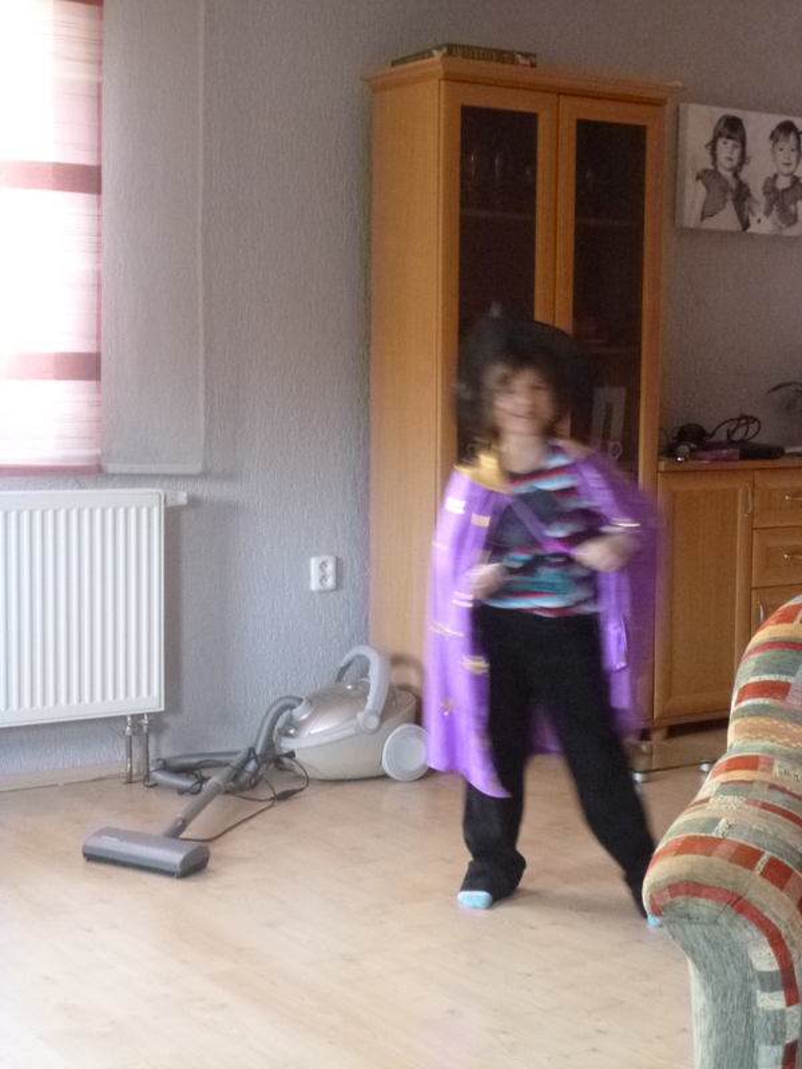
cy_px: 534
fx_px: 1699
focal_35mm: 55
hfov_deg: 26.6
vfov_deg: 34.9
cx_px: 401
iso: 1000
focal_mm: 9.9
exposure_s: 1/8
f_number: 4.2
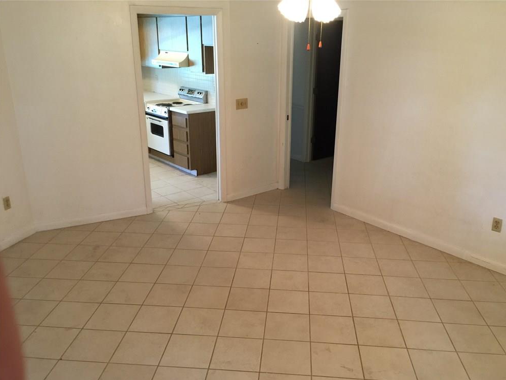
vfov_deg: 46.8
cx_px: 260
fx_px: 438
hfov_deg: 60.0
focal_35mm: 30
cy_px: 196
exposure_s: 1/15
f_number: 2.2
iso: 100
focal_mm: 4.15
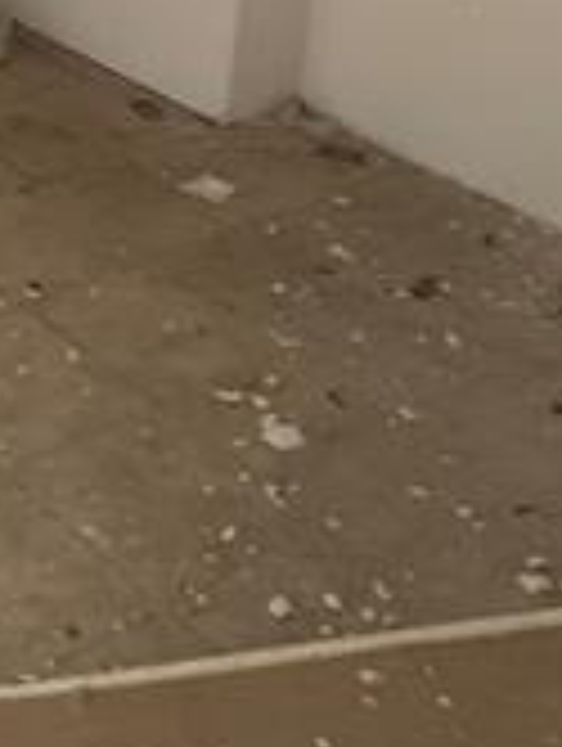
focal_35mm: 75
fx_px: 1619
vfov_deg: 24.1
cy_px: -90
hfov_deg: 18.3
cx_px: -180
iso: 640
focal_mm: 4.25
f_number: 1.8
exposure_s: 1/30
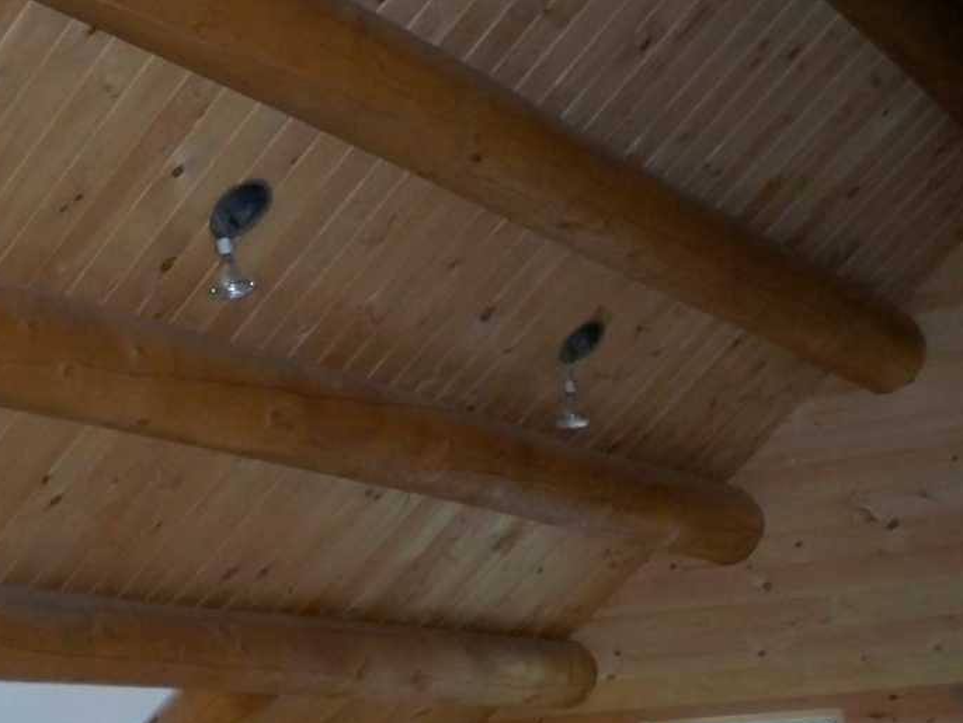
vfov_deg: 21.2
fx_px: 1892
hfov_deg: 28.2
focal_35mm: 68
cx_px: 267
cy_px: 633
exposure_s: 1/60
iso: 400
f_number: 3.1
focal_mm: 6.3
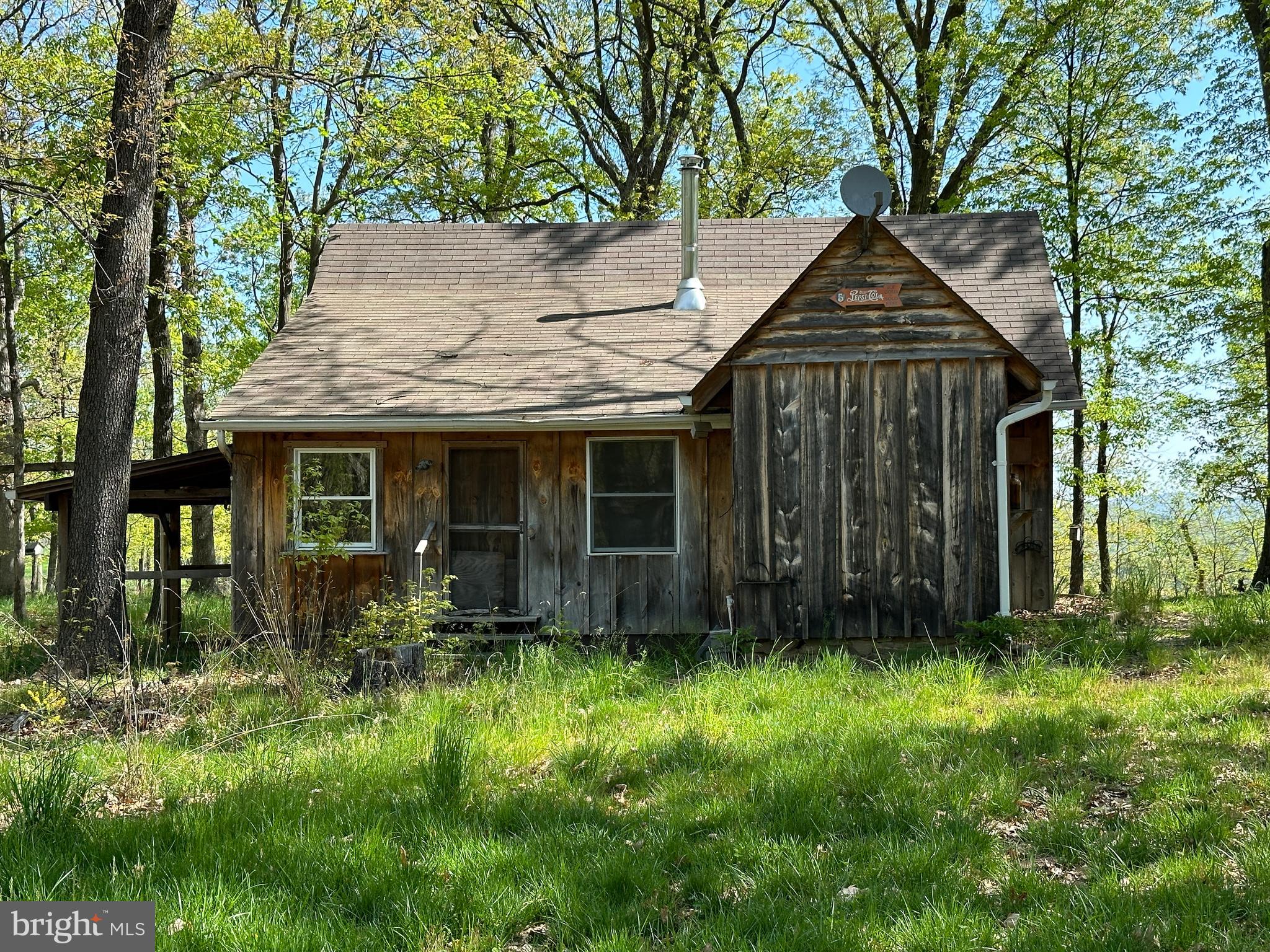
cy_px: 476
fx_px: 1761
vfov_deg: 30.3
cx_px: 635
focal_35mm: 48
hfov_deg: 39.7
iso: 64
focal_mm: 6.86
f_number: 1.78
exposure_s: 1/980
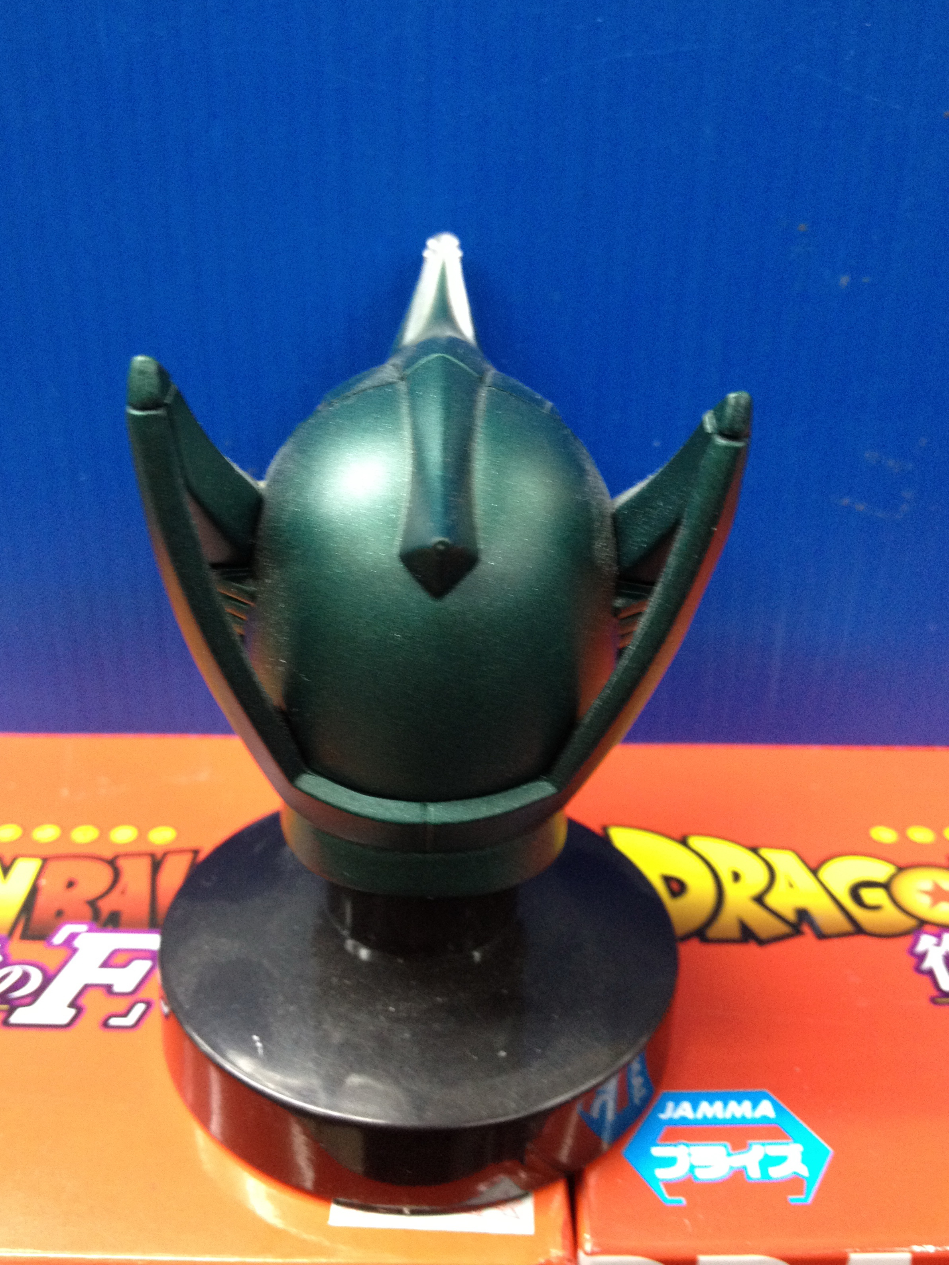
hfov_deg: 39.7
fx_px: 1316
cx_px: 469
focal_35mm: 36
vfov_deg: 51.3
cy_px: 645
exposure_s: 1/20
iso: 200
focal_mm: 4.28
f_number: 2.4
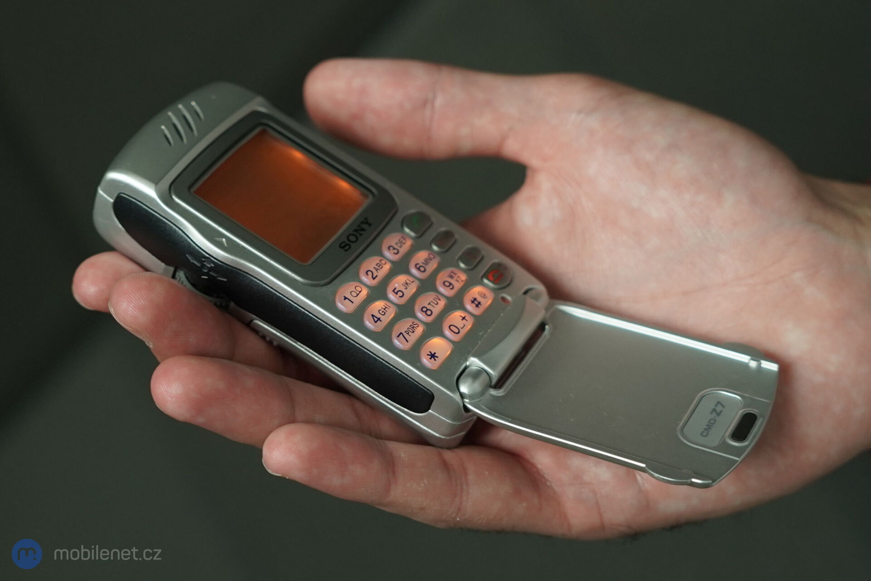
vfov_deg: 33.4
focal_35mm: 40
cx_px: 436
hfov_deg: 48.5
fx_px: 968
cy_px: 290
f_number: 4
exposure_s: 1/160
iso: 1000
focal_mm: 40
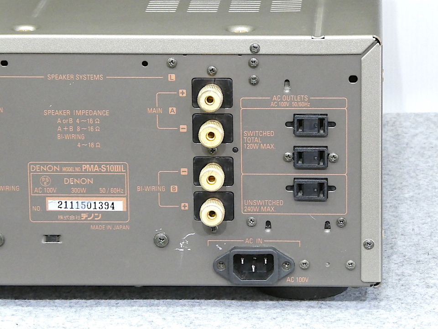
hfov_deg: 10.7
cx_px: 219
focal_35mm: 185
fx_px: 2341
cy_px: 164
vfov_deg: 8.0
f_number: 7.1
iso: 1600
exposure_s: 1/10
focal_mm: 33.2
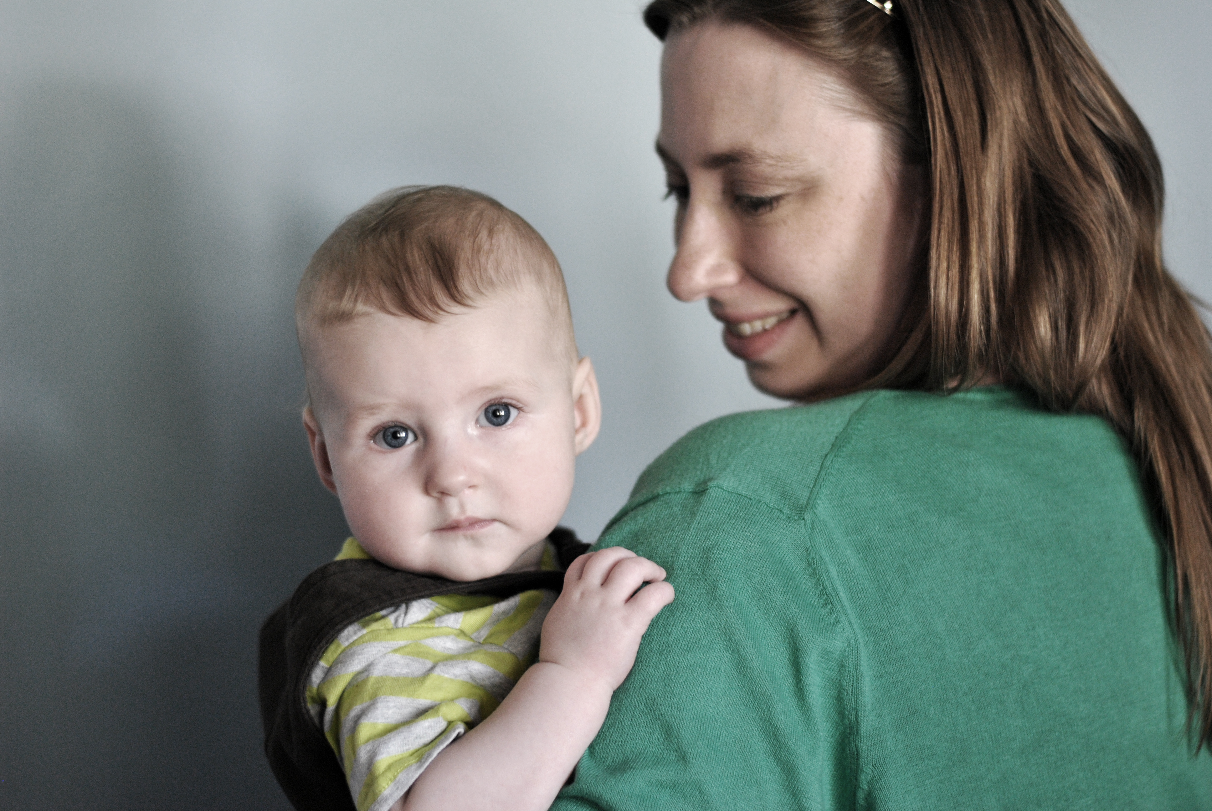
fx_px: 2528
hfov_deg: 27.0
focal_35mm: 75
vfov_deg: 18.2
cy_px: 406
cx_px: 606
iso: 400
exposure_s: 1/125
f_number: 1.8
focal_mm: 50
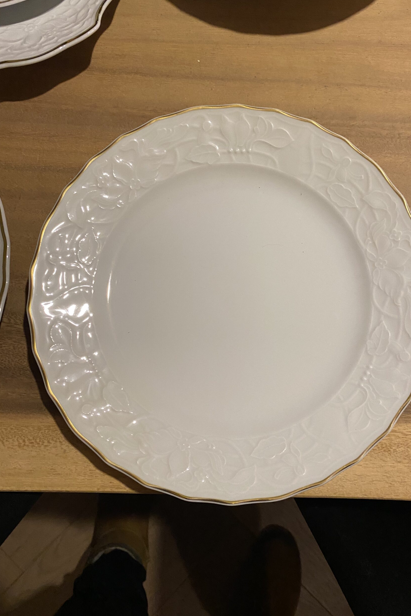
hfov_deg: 46.3
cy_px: 299
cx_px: 233
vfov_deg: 65.5
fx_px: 479
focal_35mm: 28
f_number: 1.8
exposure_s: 1/60
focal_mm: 4.25
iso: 400
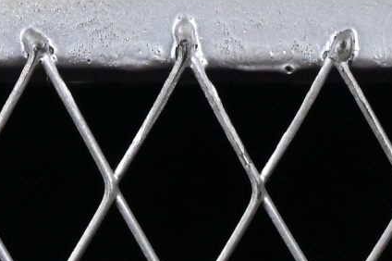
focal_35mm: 493
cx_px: 272
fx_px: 5364
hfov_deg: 4.2
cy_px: -556
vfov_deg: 2.7
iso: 160
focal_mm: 50
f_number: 8
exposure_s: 1/80
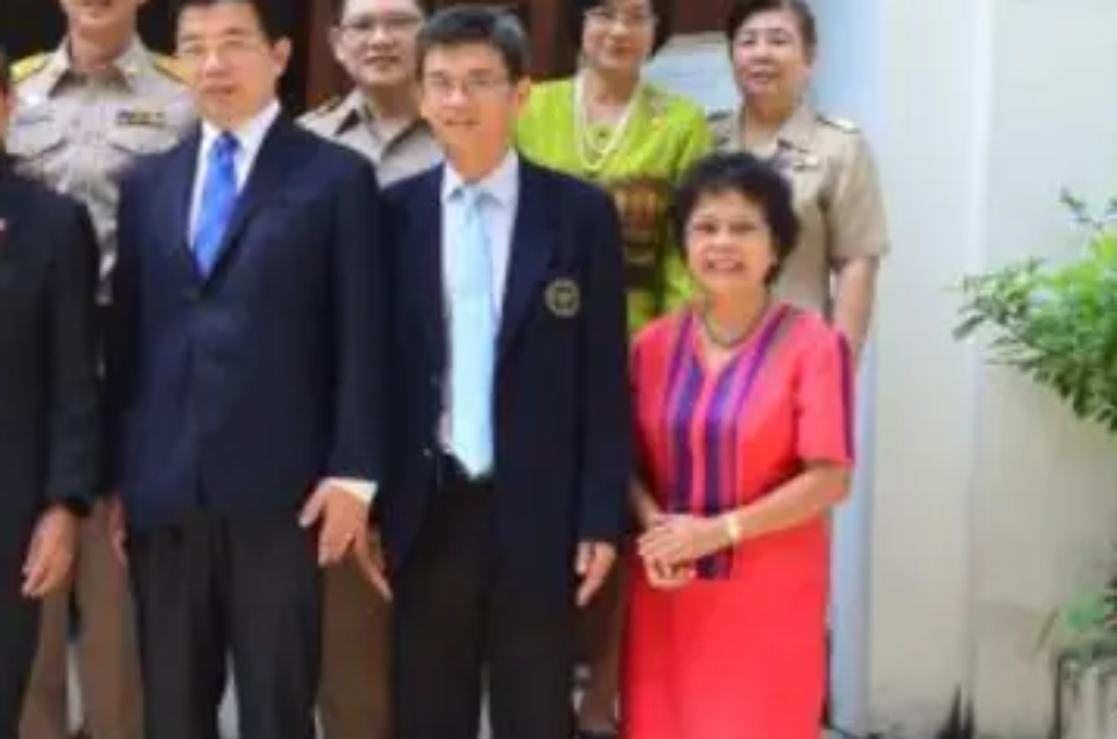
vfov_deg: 18.0
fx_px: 2325
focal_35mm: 75
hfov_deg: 26.7
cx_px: 275
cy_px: 225
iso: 800
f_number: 8
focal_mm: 23
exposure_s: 1/400
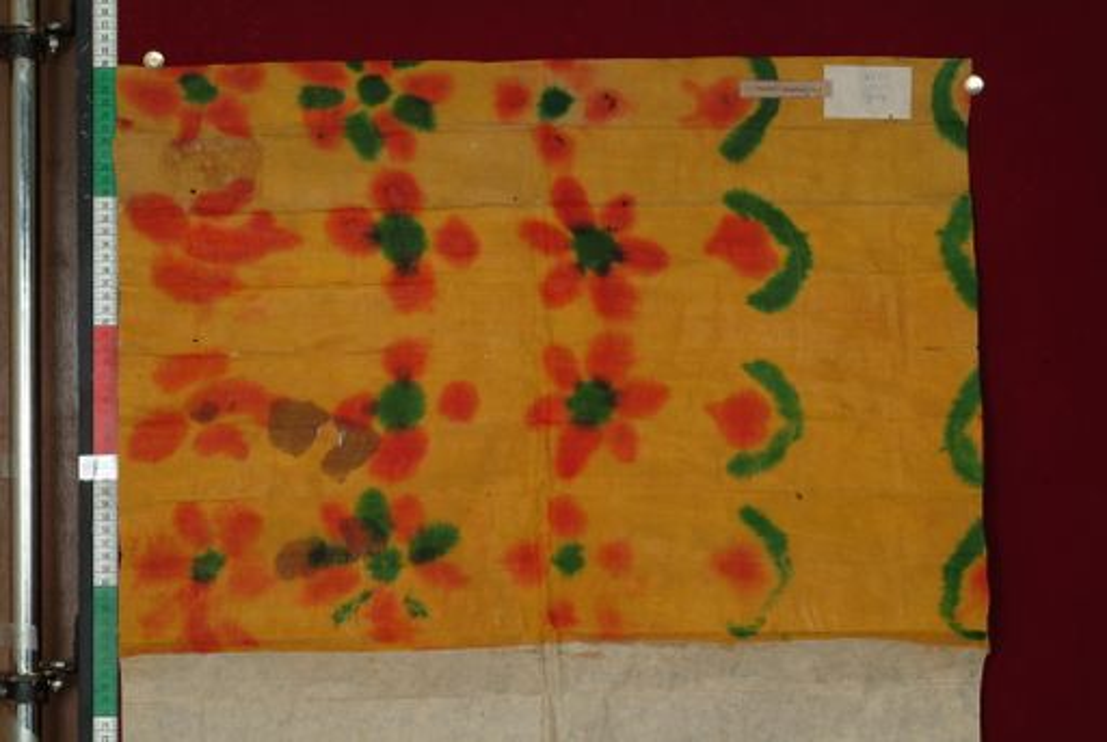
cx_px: 554
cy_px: 371
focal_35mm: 88
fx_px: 2725
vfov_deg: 15.5
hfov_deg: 23.0
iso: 160
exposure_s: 1/20
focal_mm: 59
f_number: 13
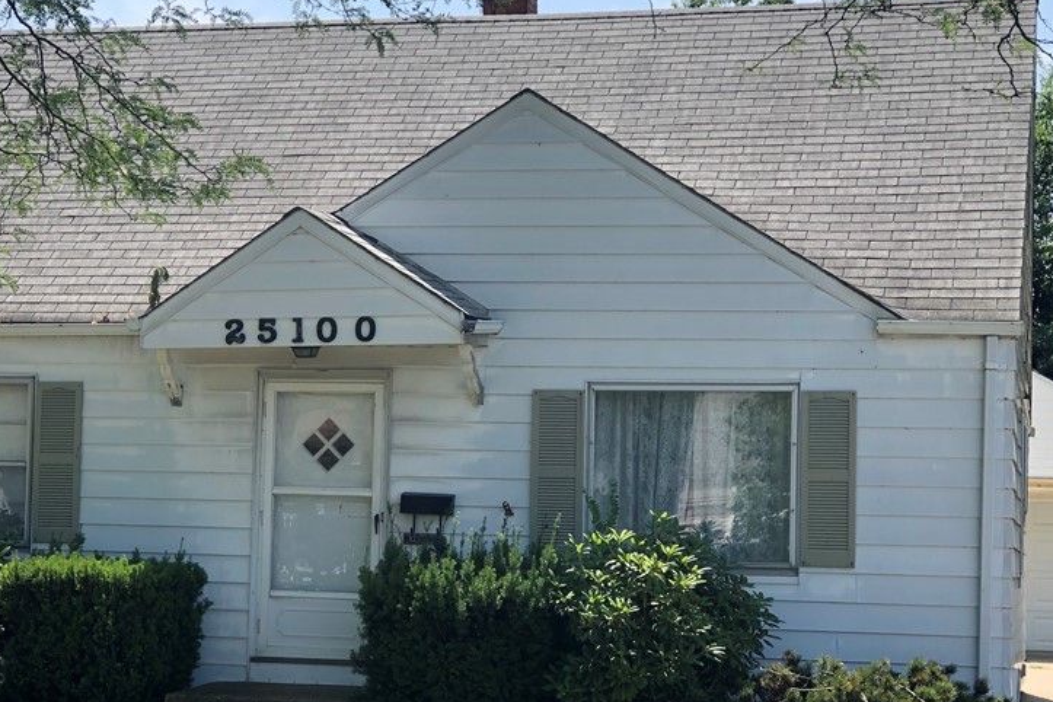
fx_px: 2457
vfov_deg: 16.2
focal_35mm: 84
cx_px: 367
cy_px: 450
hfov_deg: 24.1
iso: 20
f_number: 2.8
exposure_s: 1/340
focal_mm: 6.6
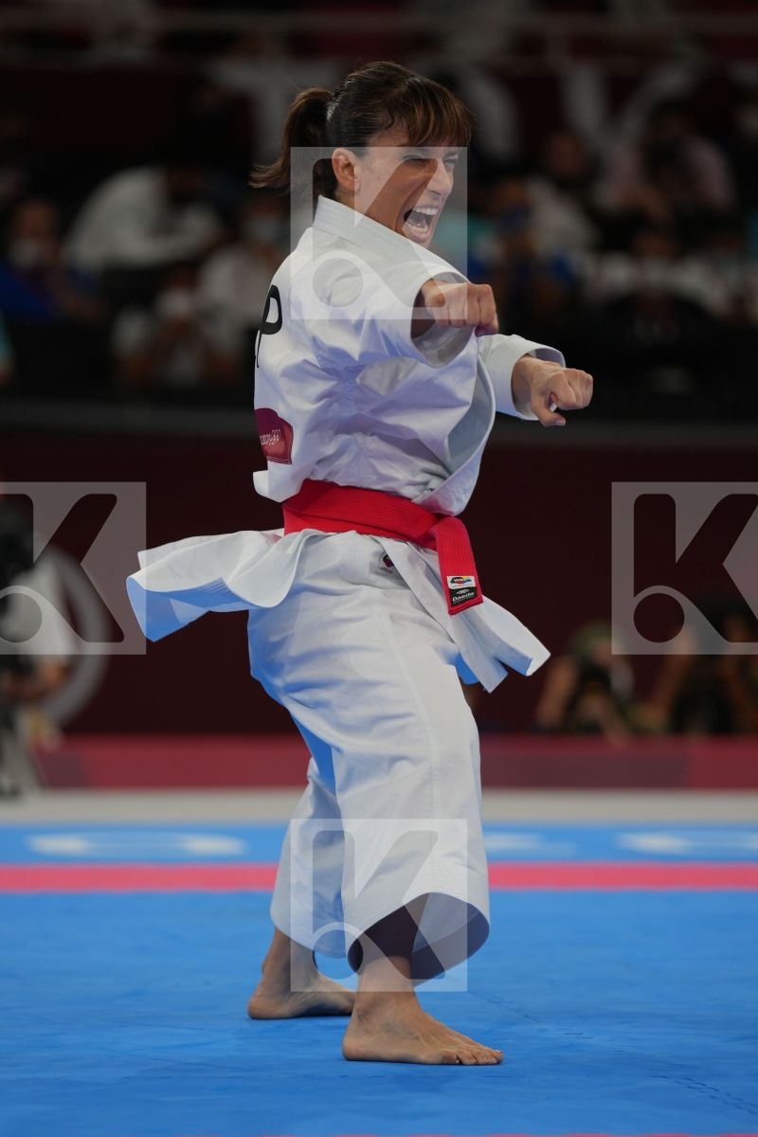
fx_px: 8243
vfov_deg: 7.9
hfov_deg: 5.3
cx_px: 379
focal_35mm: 261
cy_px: 568
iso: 400
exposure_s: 1/1000
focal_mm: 174
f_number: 2.8
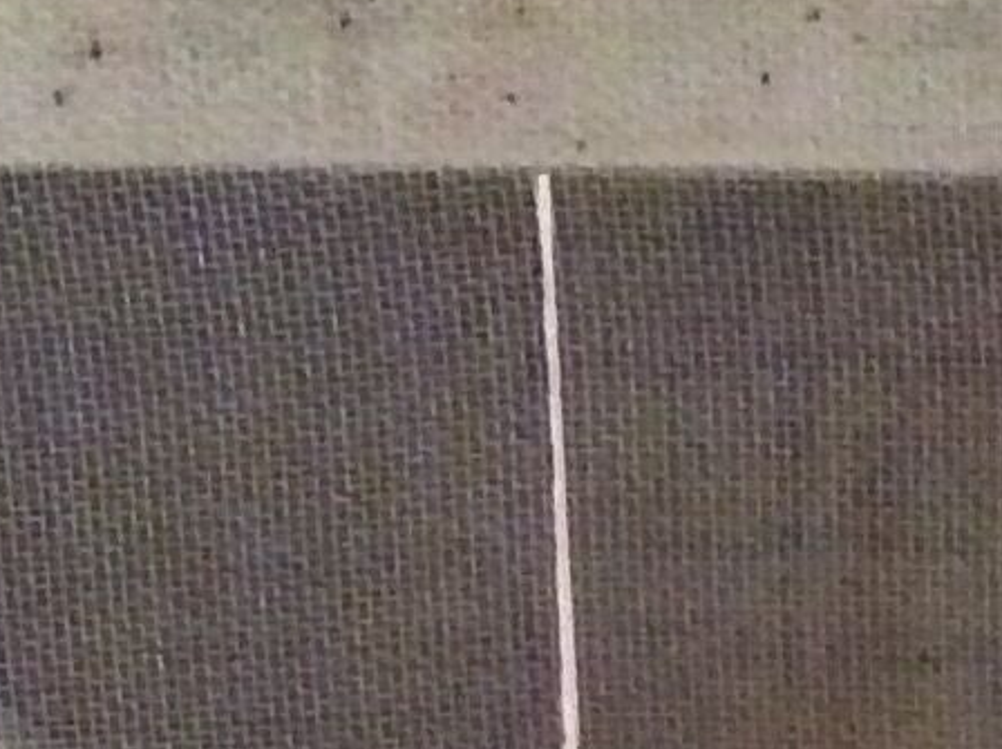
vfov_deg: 7.4
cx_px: 1112
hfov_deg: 10.6
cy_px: 1930
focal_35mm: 185
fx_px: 5349
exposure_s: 1/17
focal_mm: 3.3
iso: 500
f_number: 2.4
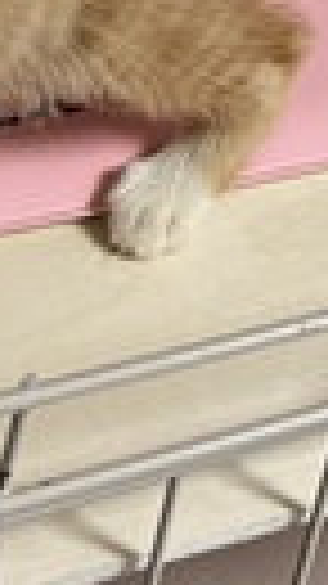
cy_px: -549
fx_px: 2477
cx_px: 1056
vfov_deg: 12.1
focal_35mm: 160
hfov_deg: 6.7
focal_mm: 5.1
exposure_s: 1/50
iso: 160
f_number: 1.6
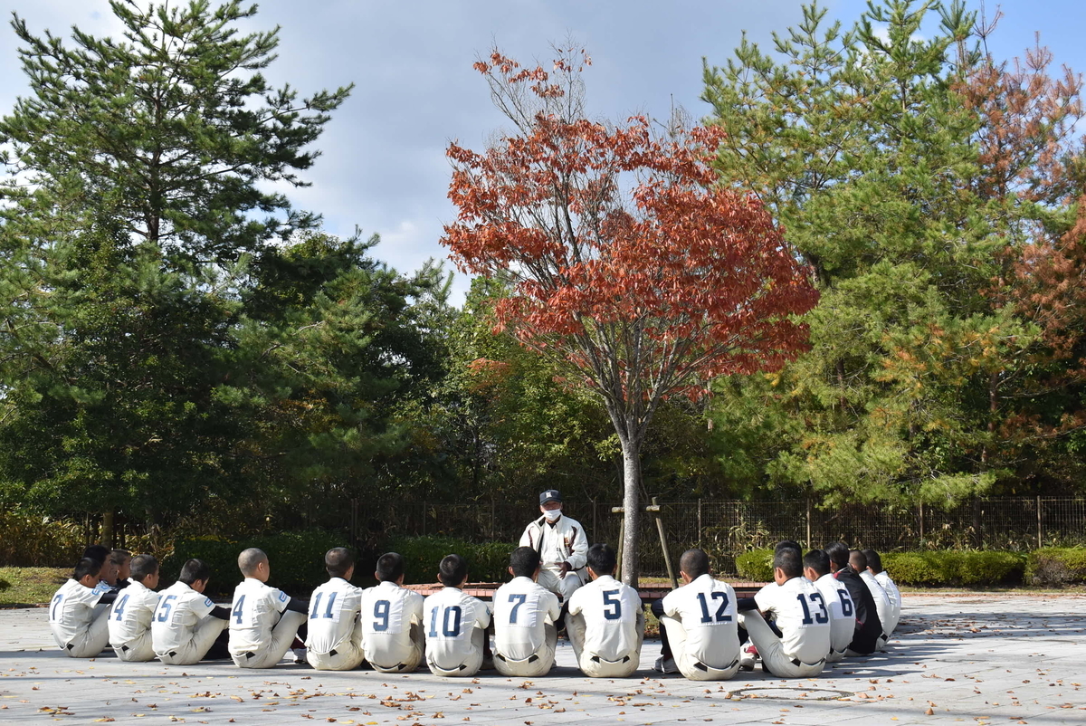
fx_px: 1540
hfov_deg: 38.9
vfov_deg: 26.5
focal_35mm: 51
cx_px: 543
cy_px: 363
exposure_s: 1/1600
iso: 400
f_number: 6.3
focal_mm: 34
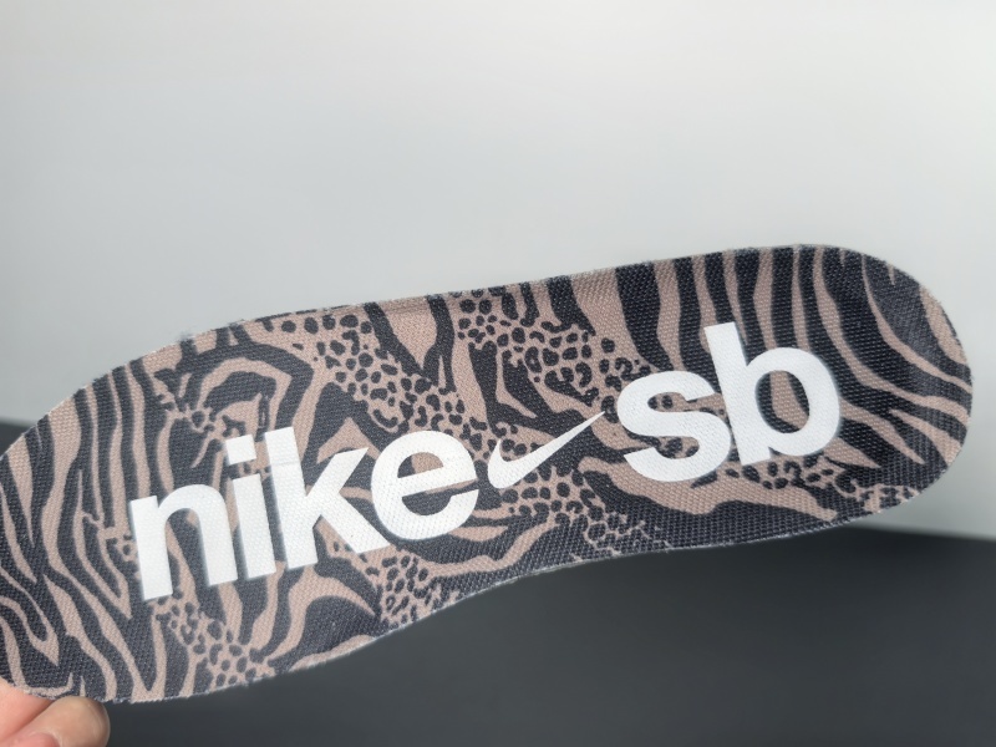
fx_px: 777
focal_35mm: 27
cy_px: 374
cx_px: 498
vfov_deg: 51.4
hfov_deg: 65.3
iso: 200
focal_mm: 6.98
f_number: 1.4
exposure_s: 1/2874
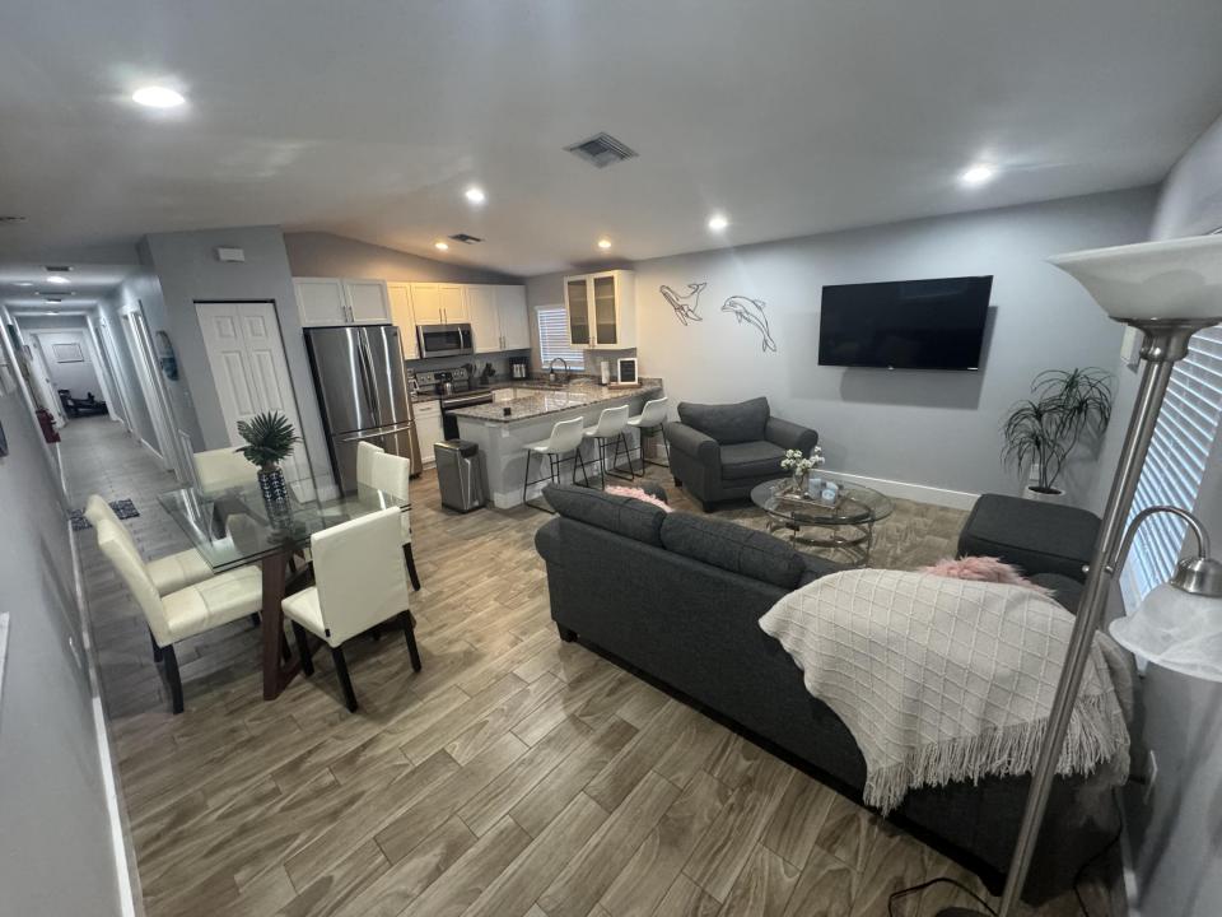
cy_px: 458
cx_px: 611
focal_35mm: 14
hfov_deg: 102.1
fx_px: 494
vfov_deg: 85.7
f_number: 2.2
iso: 500
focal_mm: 2.22
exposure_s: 1/60
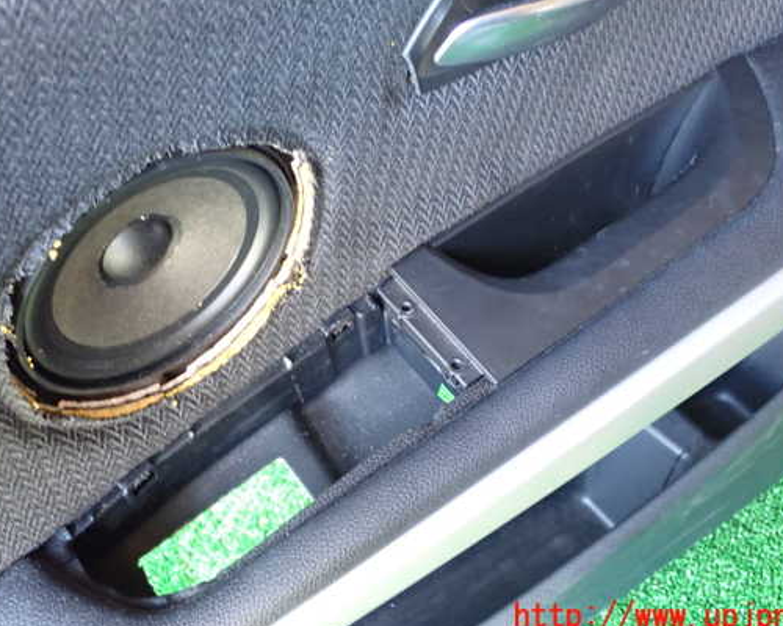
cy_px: 285
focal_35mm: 48
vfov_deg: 31.4
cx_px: 398
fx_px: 1112
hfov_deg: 38.8
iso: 800
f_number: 2.8
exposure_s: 1/30
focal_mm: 7.31
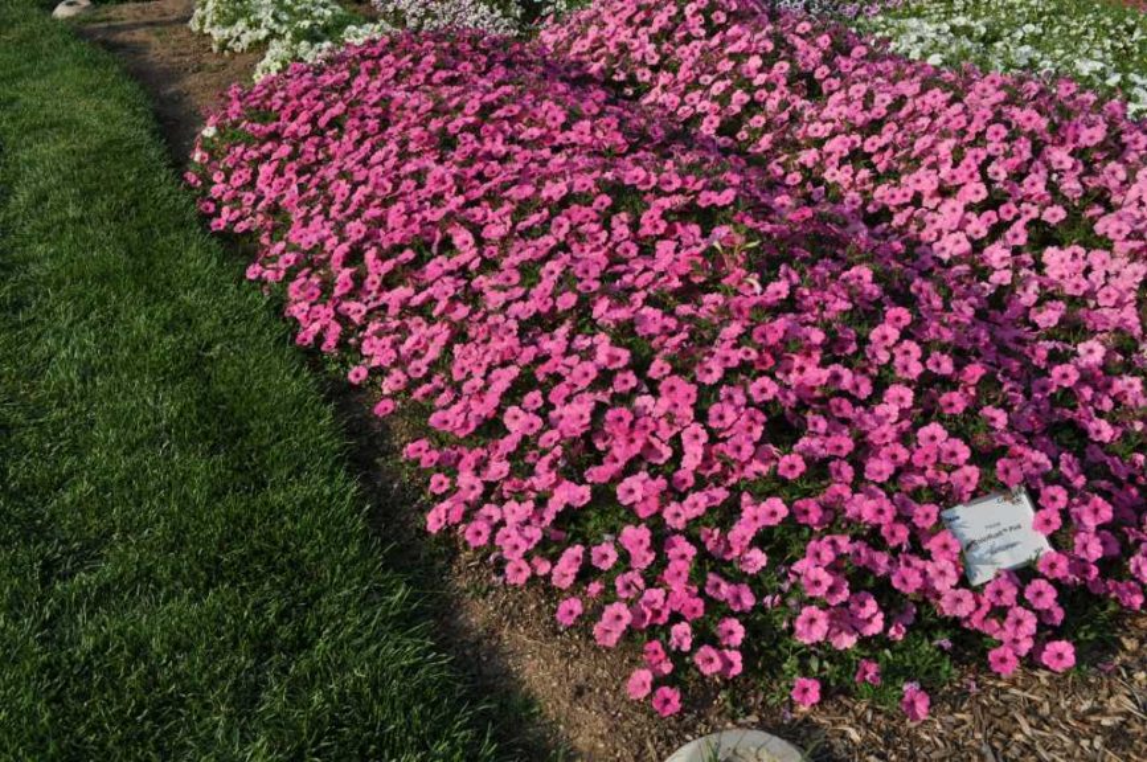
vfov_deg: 34.1
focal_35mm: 39
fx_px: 1241
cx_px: 574
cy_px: 381
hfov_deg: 49.6
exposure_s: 1/320
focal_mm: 26
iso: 200
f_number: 9
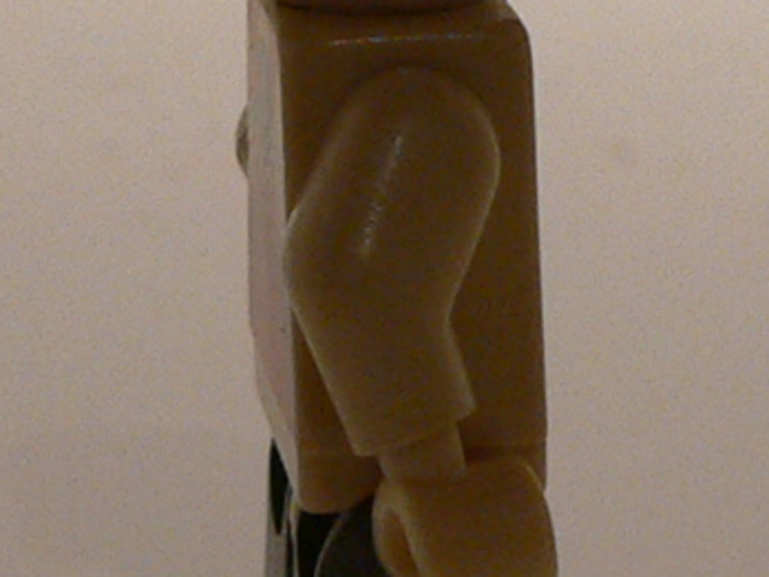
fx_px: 4710
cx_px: 356
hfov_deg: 9.3
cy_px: 104
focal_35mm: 212
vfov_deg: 7.0
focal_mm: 6
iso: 150
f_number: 2.8
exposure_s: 1/60
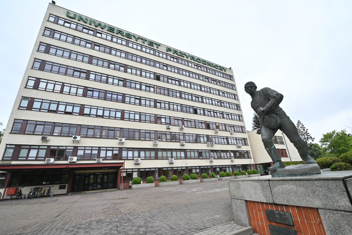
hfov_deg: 100.4
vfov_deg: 77.3
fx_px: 147
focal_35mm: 15
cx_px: 181
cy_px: 124
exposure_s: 1/400
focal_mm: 14
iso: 100
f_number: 3.2
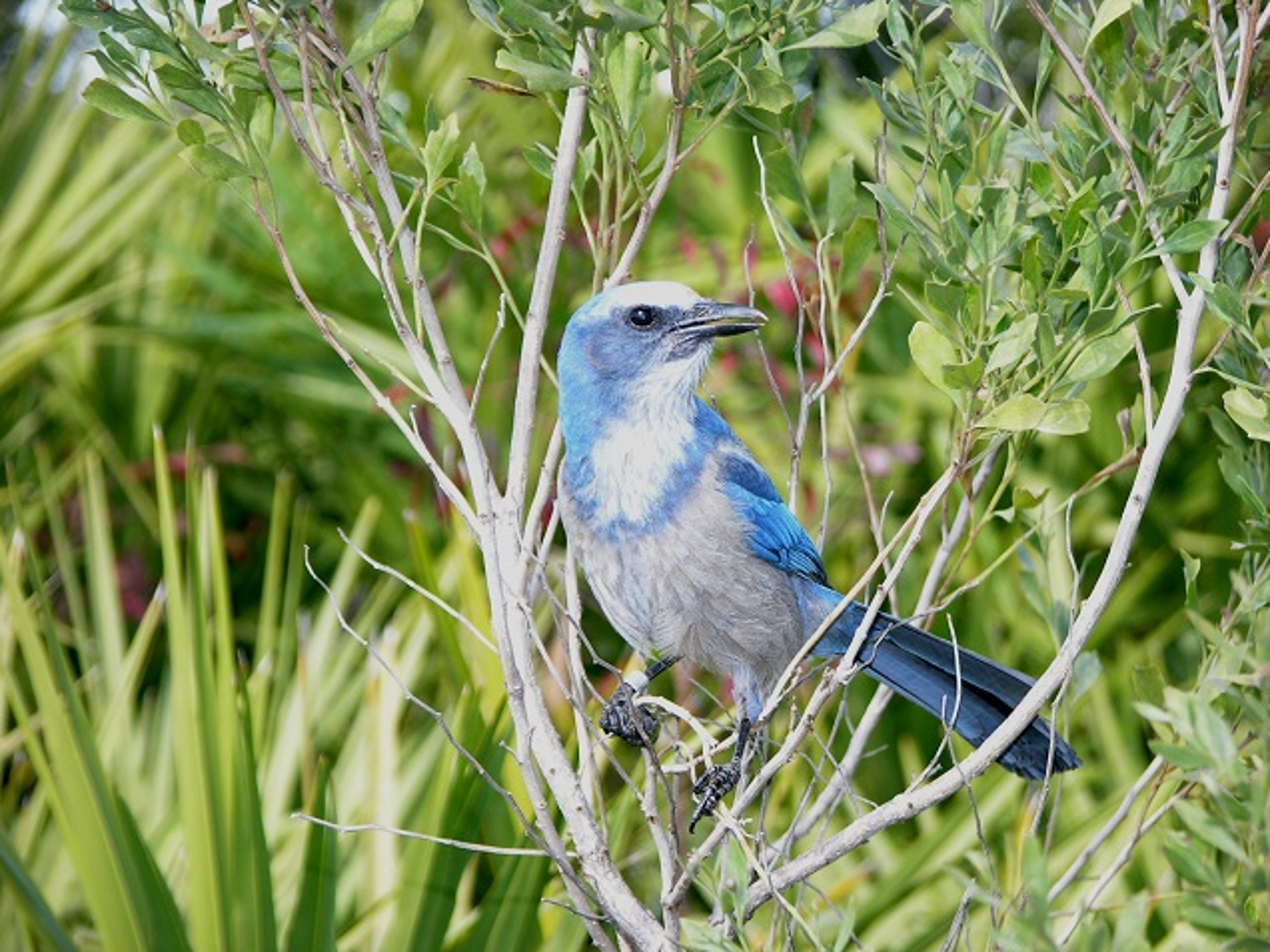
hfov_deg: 10.9
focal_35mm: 181
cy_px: 477
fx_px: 6641
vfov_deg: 8.2
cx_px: 637
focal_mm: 44.7
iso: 100
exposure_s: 1/126
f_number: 4
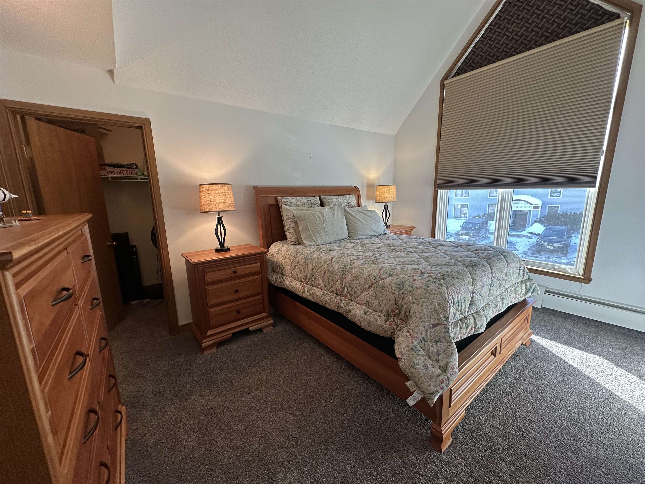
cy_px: 242
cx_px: 322
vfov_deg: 85.7
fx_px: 261
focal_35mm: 14
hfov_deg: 102.1
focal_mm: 2.22
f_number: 2.2
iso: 160
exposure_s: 1/120
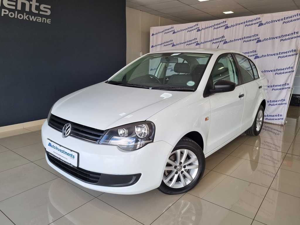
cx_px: 150
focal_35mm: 26
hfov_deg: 67.3
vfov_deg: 53.1
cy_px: 112
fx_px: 225
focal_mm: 5.4
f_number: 1.8
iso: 50
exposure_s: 1/212
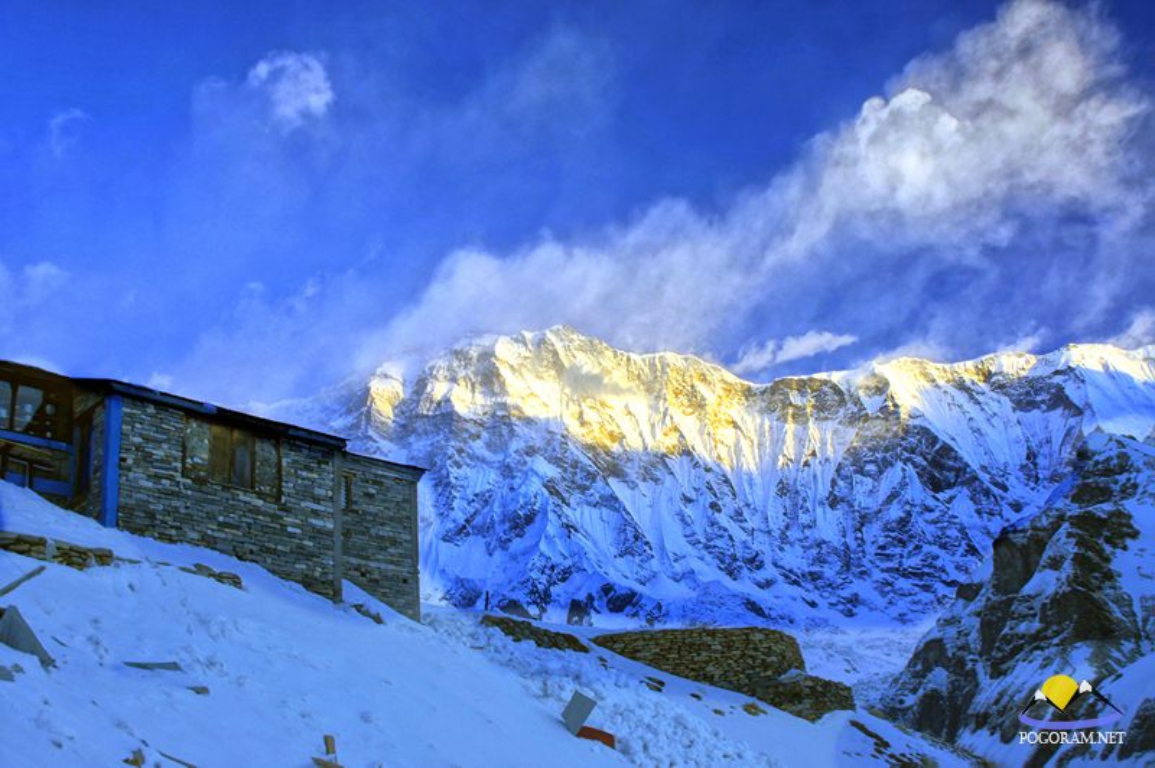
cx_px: 578
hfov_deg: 46.4
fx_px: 1346
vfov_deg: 31.8
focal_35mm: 42
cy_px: 384
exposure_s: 1/50
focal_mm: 28
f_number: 6.3
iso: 200
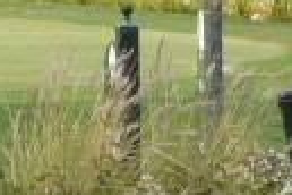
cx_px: -154
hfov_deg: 2.8
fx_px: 6050
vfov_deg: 1.8
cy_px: -256
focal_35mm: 746
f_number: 5.4
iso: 100
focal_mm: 15.2
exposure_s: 1/200
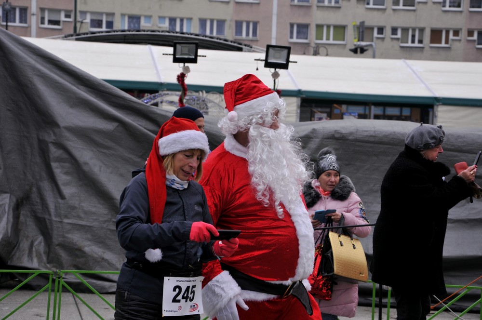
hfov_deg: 17.1
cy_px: 160
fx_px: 1605
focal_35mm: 120
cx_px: 241
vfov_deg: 11.4
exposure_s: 1/160
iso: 200
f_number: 6.3
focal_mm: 80
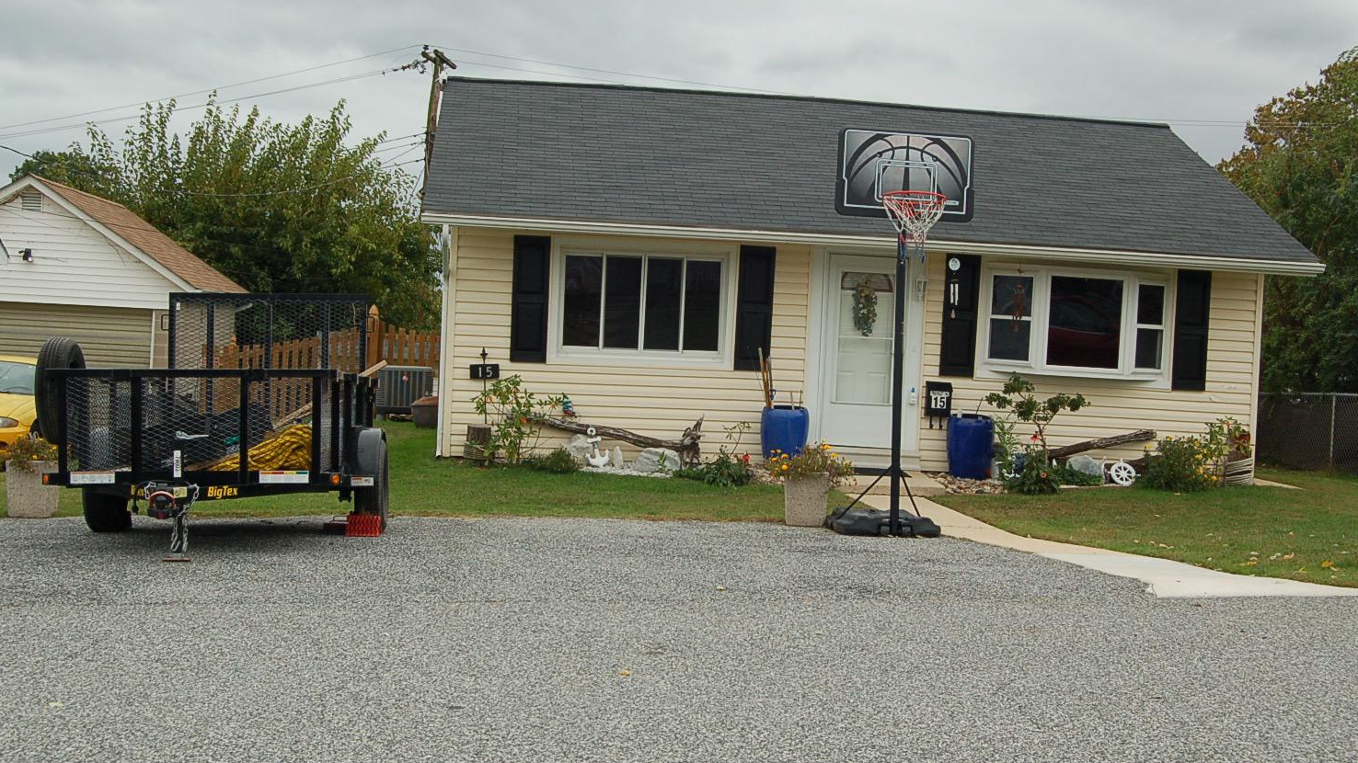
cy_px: 352
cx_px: 681
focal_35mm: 48
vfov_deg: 24.9
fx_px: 1728
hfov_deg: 42.9
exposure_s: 1/250
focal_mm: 30
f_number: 10
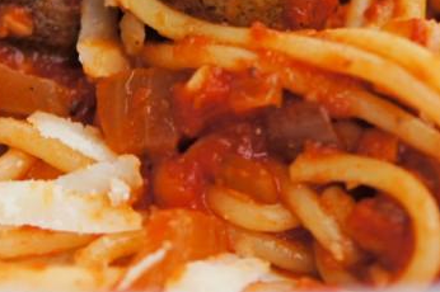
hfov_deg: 9.3
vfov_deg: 6.1
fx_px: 2711
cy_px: -90
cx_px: 215
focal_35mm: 222
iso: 200
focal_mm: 50
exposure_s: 1/500
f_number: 2.2
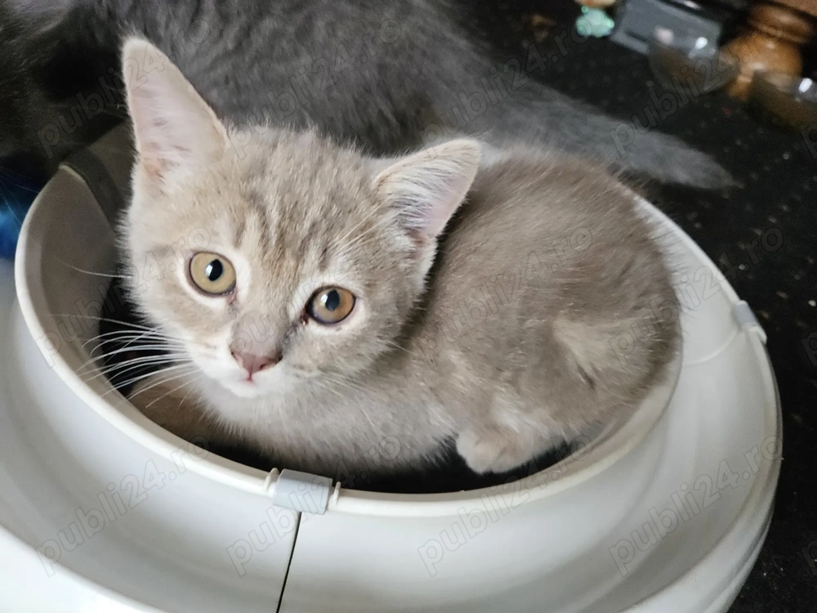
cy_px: 306
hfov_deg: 73.9
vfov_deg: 58.9
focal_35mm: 23
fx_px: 543
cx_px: 408
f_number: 1.8
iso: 640
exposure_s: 1/100
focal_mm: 5.4
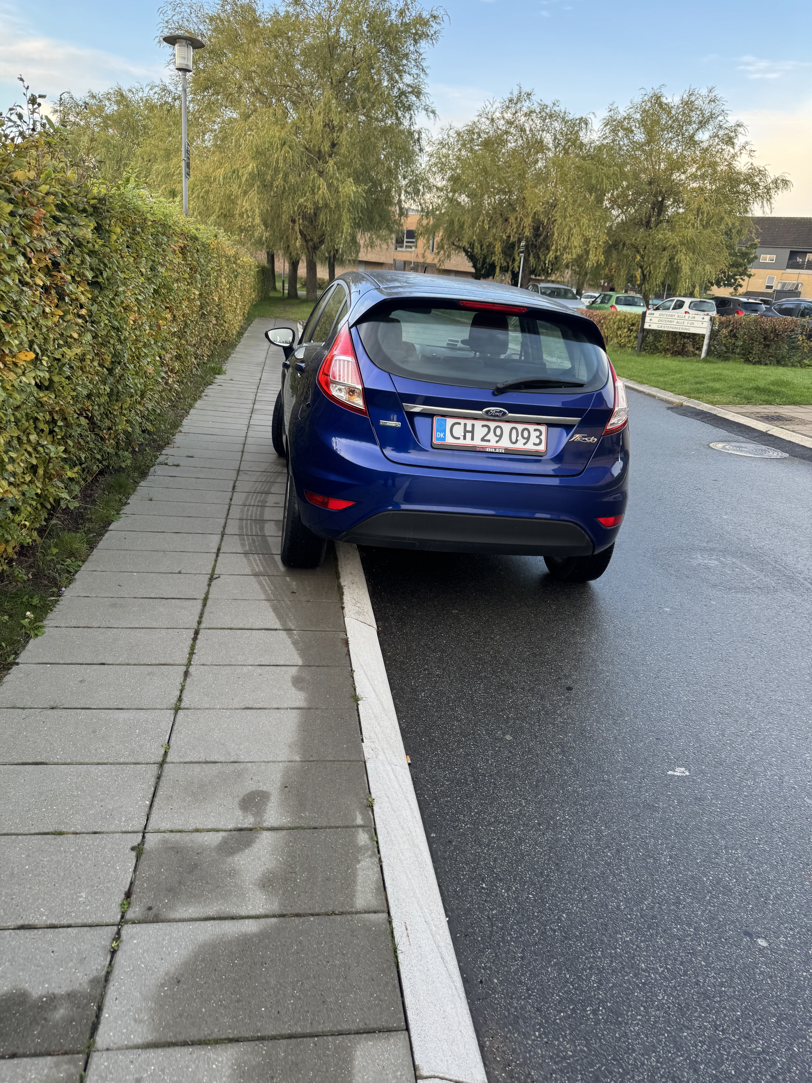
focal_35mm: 24
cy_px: 542
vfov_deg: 71.6
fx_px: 751
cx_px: 406
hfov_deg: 56.8
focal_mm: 6.76
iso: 64
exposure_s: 1/154
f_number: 1.78
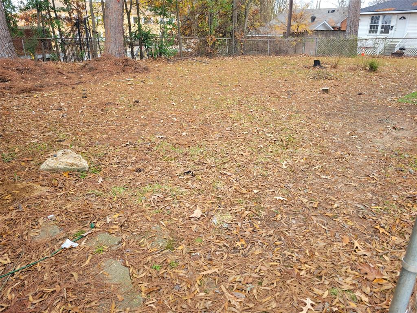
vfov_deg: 53.1
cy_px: 156
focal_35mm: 26
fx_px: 313
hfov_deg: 67.3
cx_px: 208
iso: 80
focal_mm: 5.4
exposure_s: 1/120
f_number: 1.8
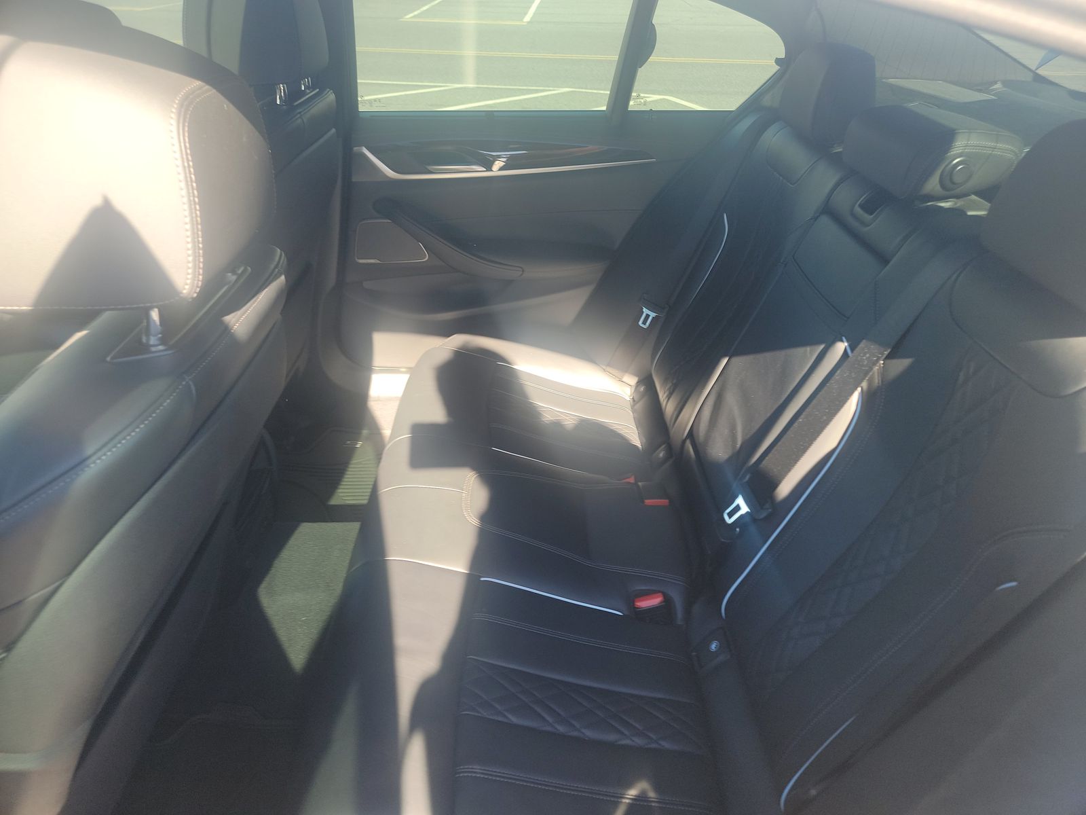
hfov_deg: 71.6
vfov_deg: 56.8
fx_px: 753
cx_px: 543
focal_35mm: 24
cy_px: 408
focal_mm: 6.7
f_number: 1.8
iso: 54
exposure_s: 1/59
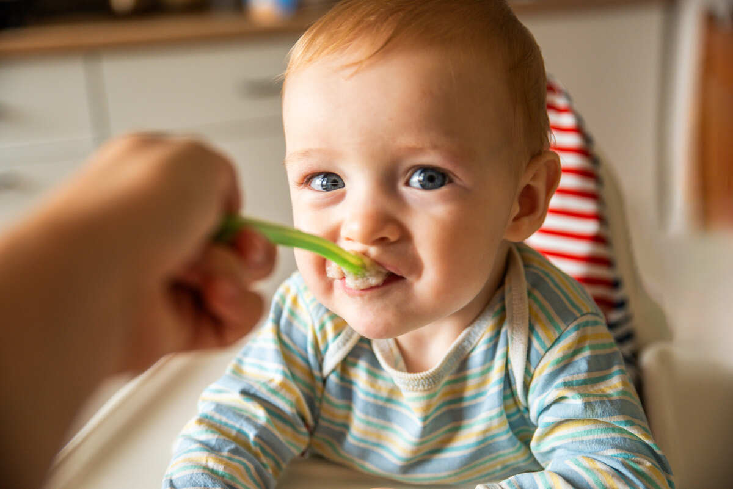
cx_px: 366
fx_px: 978
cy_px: 244
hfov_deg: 41.1
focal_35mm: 48
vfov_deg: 28.1
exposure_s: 1/250
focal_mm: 48
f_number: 2.8
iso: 640
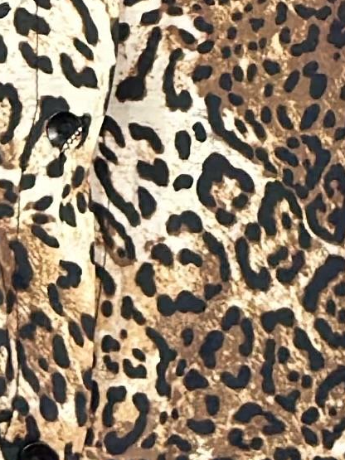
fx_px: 4640
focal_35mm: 349
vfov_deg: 5.6
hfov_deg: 4.3
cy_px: -430
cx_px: 202
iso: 125
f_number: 1.78
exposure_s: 1/100
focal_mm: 6.86
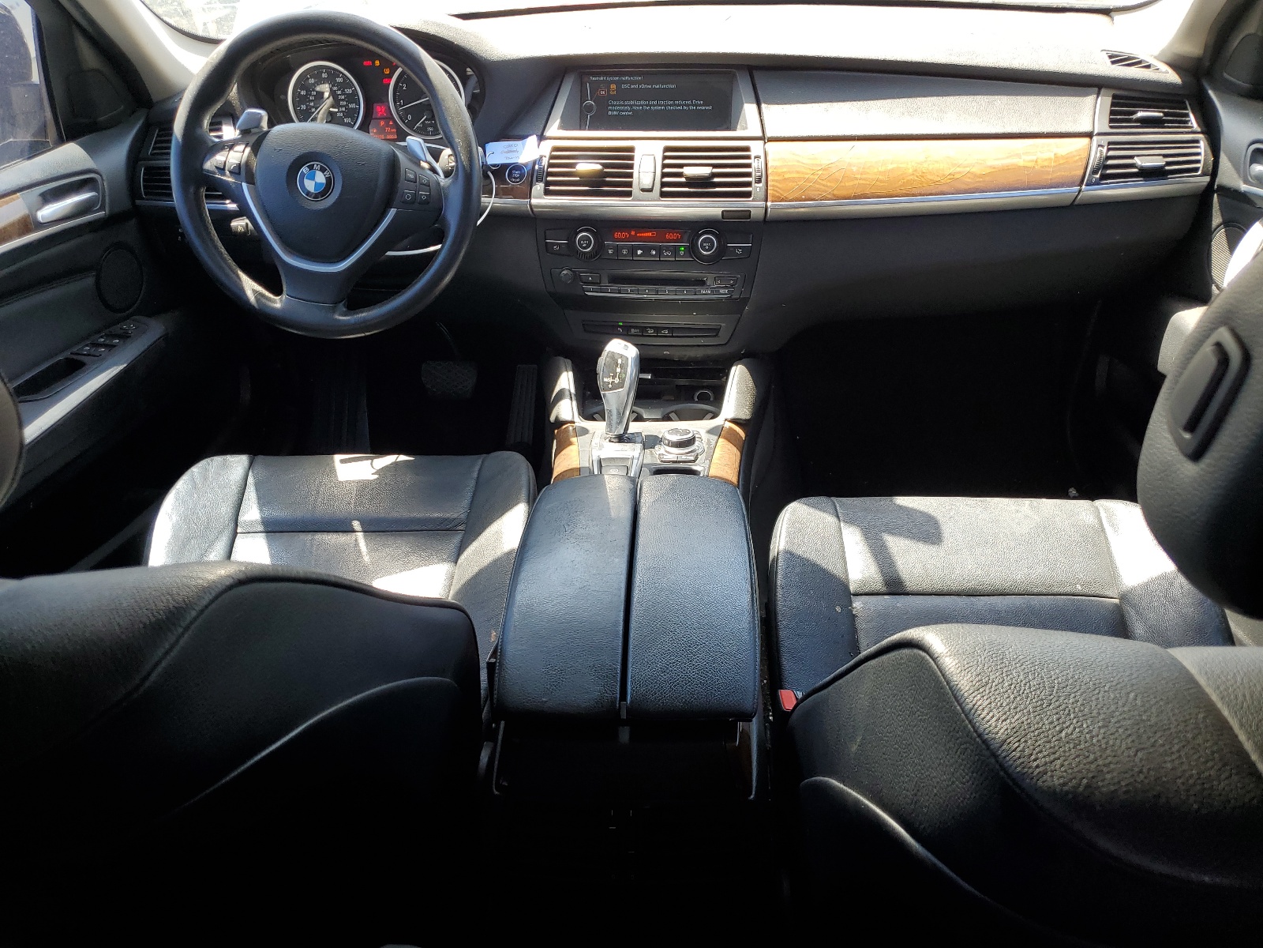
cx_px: 632
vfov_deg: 53.1
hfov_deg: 67.3
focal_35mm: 26
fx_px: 949
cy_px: 474
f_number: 1.5
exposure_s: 1/143
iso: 50
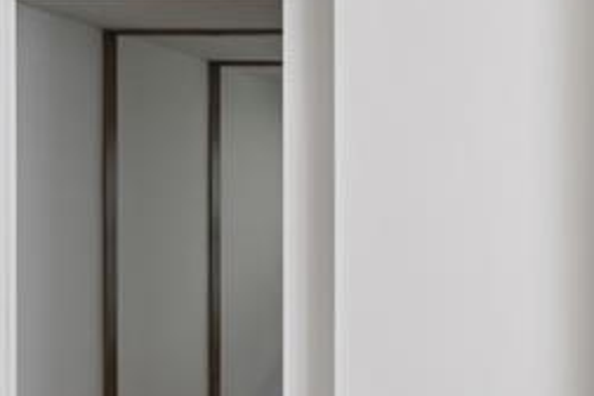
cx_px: 1106
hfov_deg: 20.4
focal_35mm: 65
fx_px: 1072
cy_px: 285
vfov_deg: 20.8
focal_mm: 16
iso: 200
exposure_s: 1/80
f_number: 8
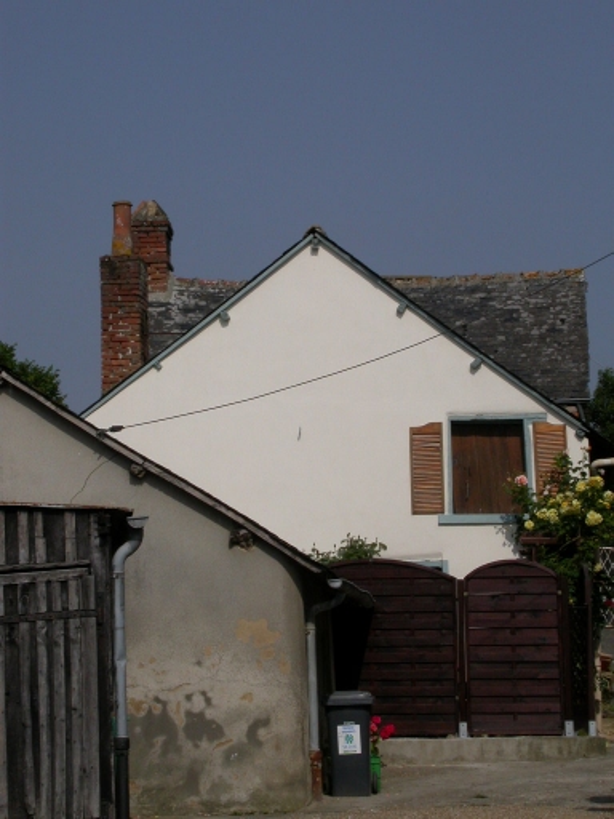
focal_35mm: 132
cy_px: 410
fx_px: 3122
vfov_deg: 14.9
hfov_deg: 11.2
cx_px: 307
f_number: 9.3
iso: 100
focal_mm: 27.3
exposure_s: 1/716
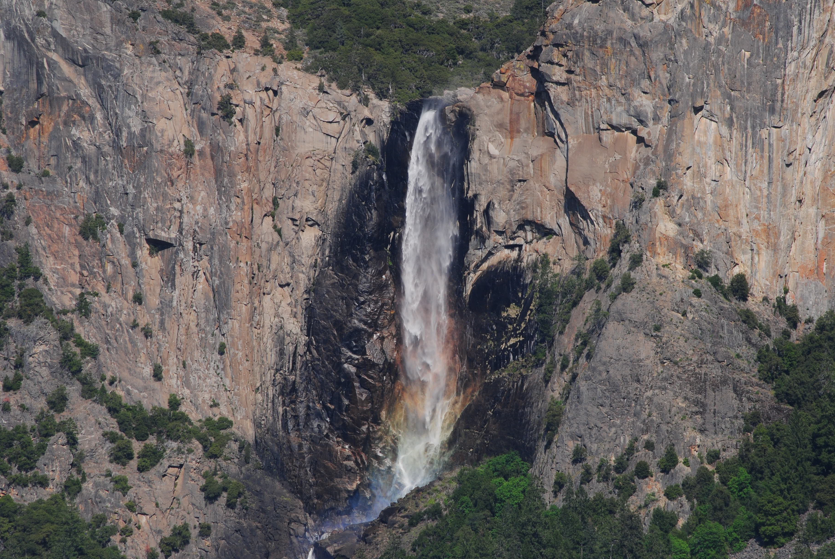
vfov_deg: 5.8
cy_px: 264
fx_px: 5550
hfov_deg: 8.6
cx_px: 434
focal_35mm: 239
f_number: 8
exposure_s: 1/800
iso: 200
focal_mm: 150
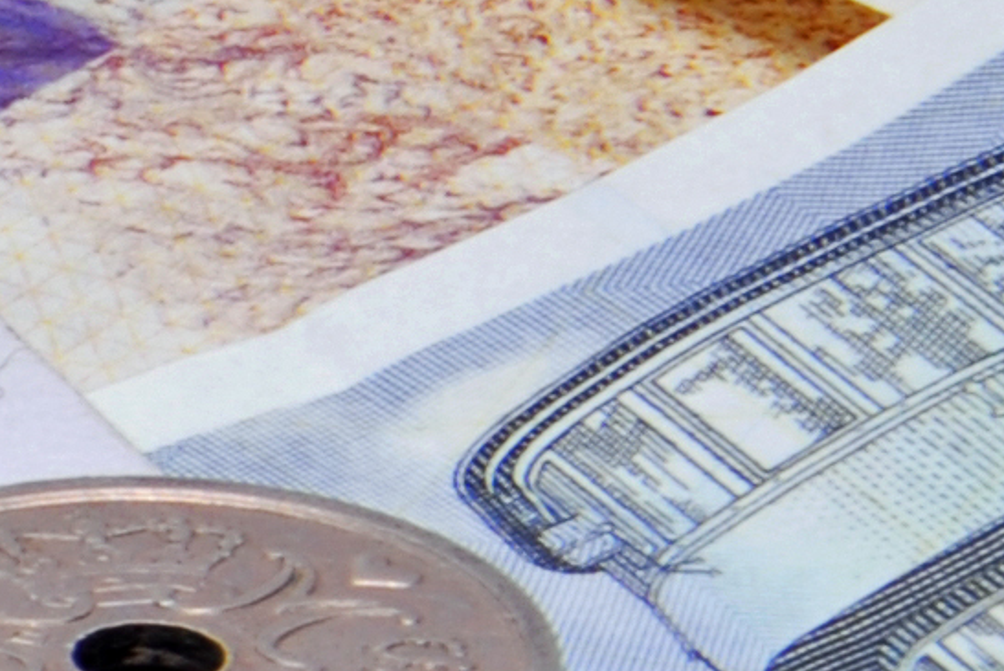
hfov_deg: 2.3
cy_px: 840
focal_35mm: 870
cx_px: -2287
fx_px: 24289
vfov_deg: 1.6
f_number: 18
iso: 100
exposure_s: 1/160
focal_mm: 82
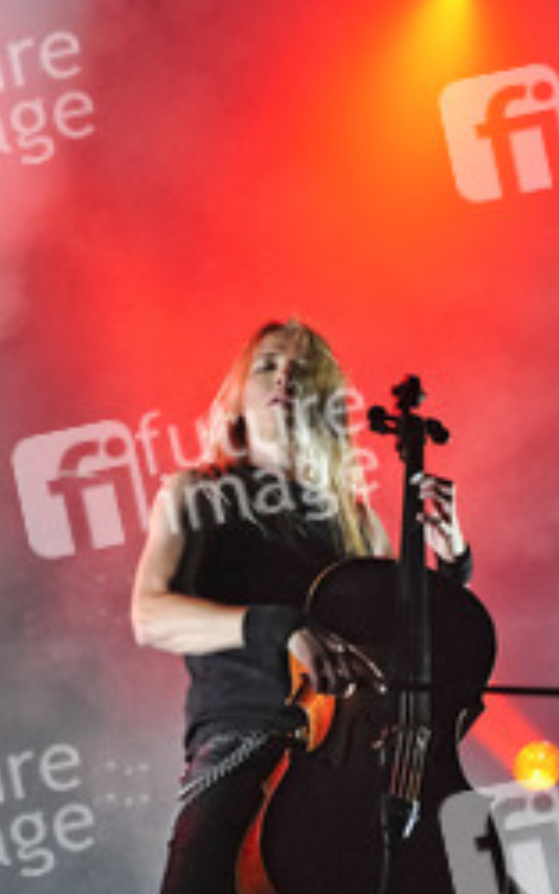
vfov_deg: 14.8
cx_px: 299
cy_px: 652
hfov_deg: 9.3
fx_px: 3435
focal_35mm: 141
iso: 1600
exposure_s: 1/160
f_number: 5
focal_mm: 58
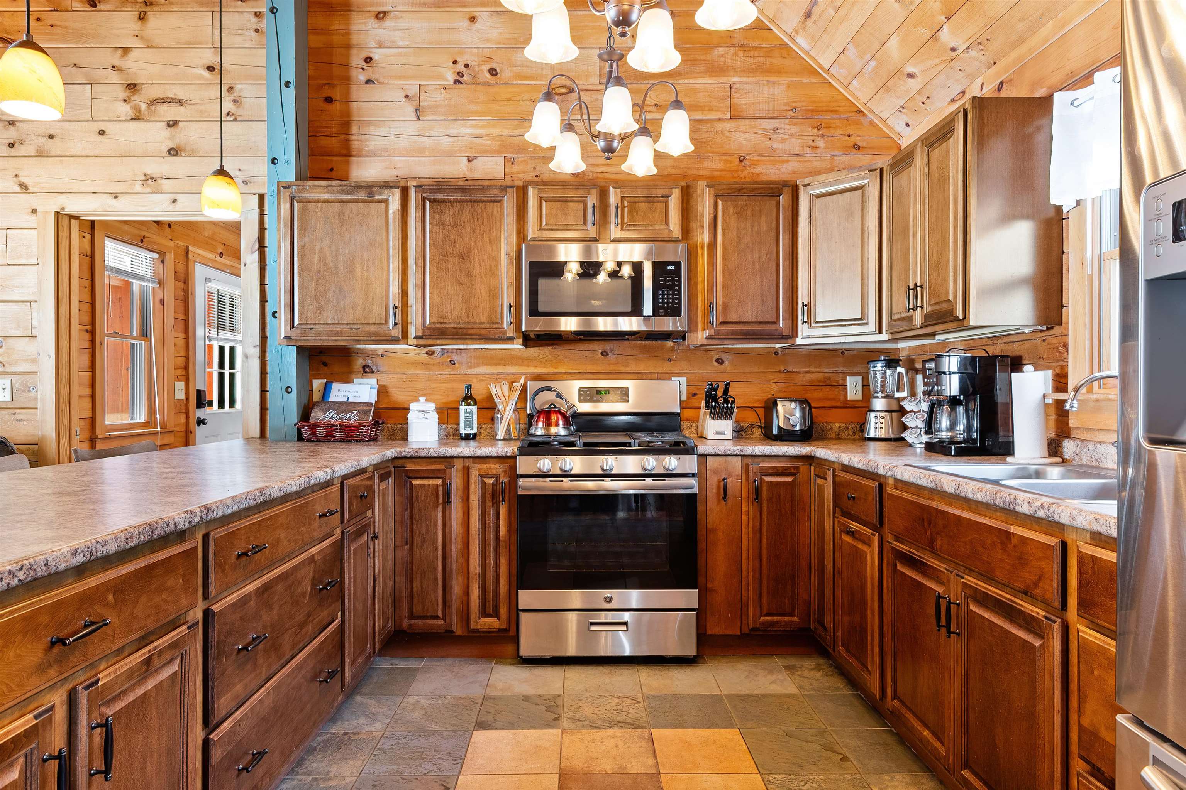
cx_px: 593
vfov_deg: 59.5
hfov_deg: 81.2
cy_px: 395
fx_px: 692
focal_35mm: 21
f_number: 9
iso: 500
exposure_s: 1/2
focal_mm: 14
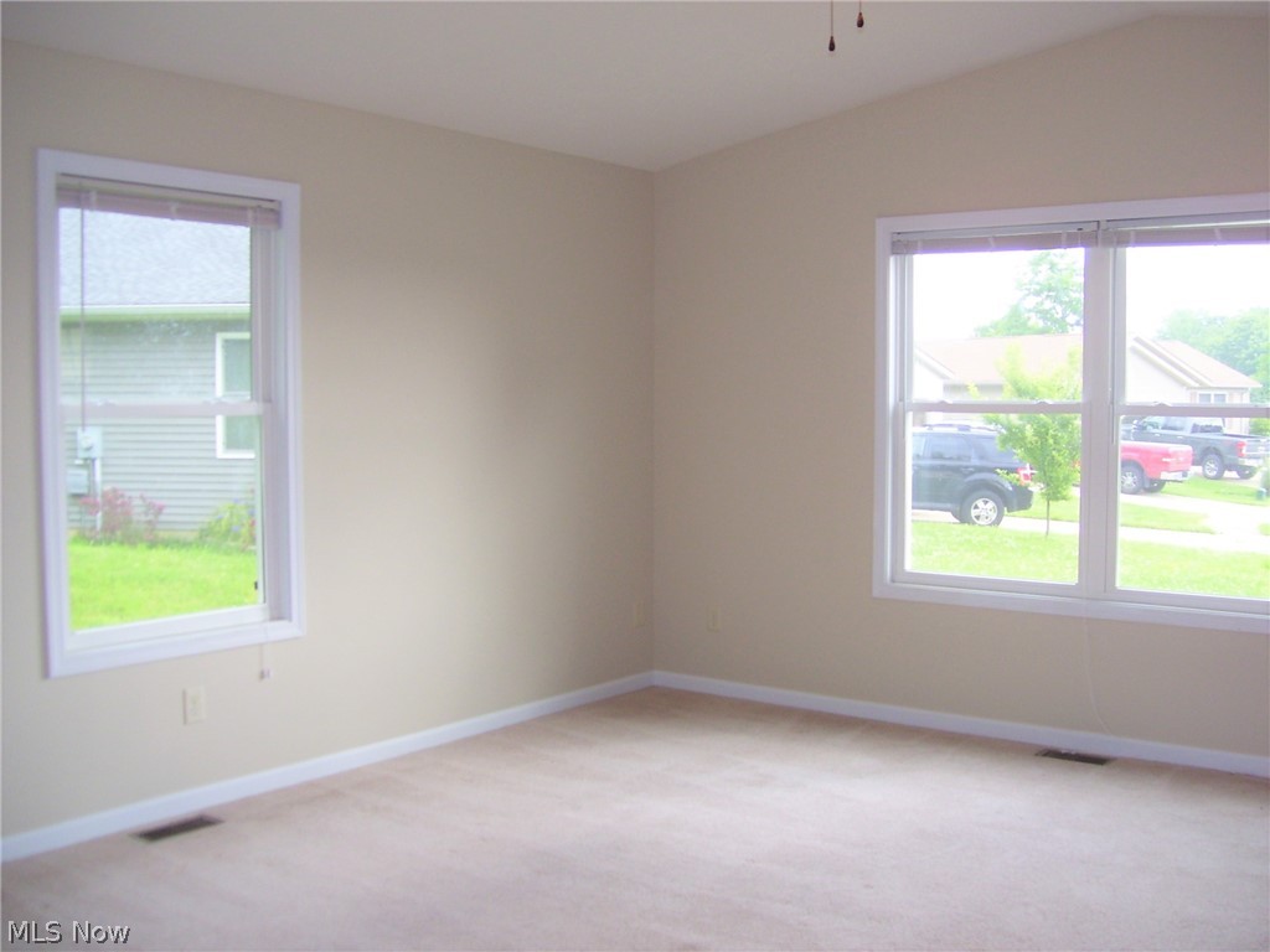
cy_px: 476
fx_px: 1321
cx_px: 635
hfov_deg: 51.4
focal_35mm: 36
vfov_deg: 39.7
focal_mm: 6
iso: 80
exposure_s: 1/60
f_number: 2.7
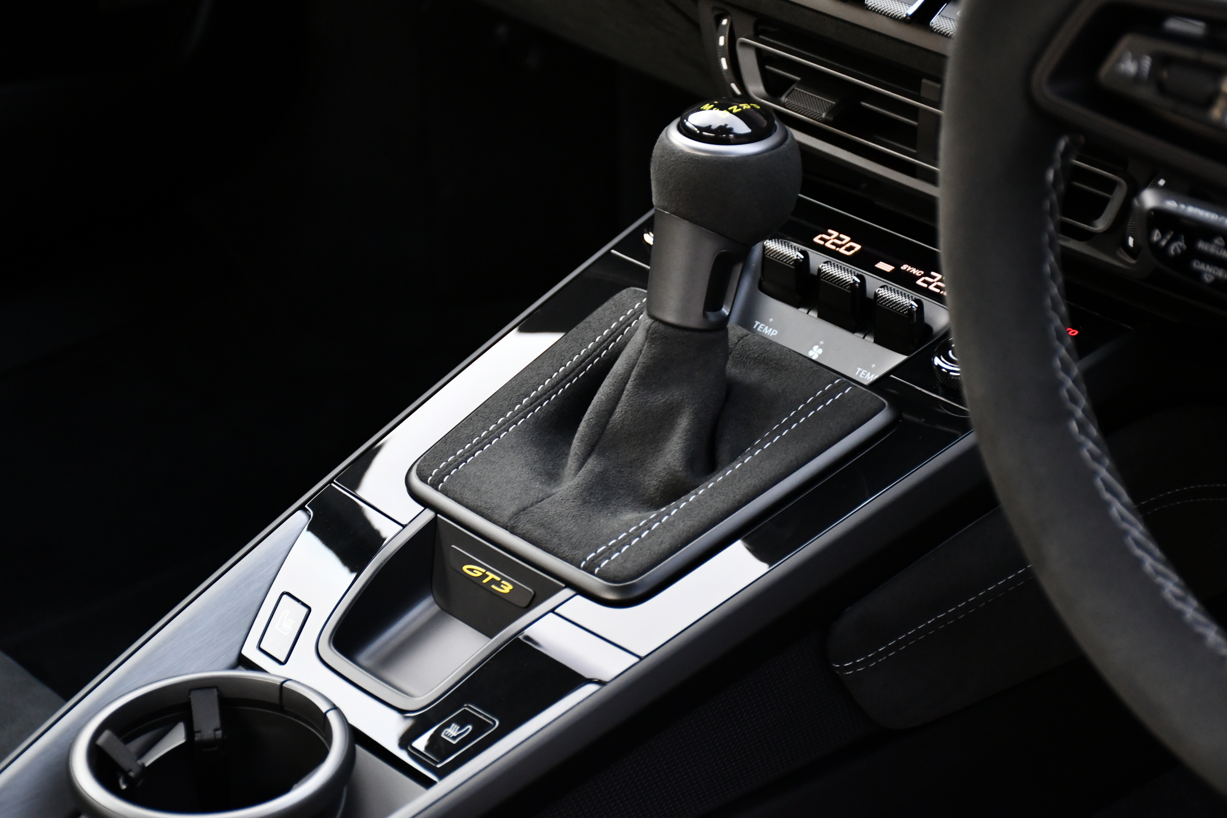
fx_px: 3067
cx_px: 614
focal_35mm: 90
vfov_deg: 15.2
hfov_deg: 22.6
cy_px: 409
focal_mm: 60
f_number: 5
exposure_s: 1/125
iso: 2000
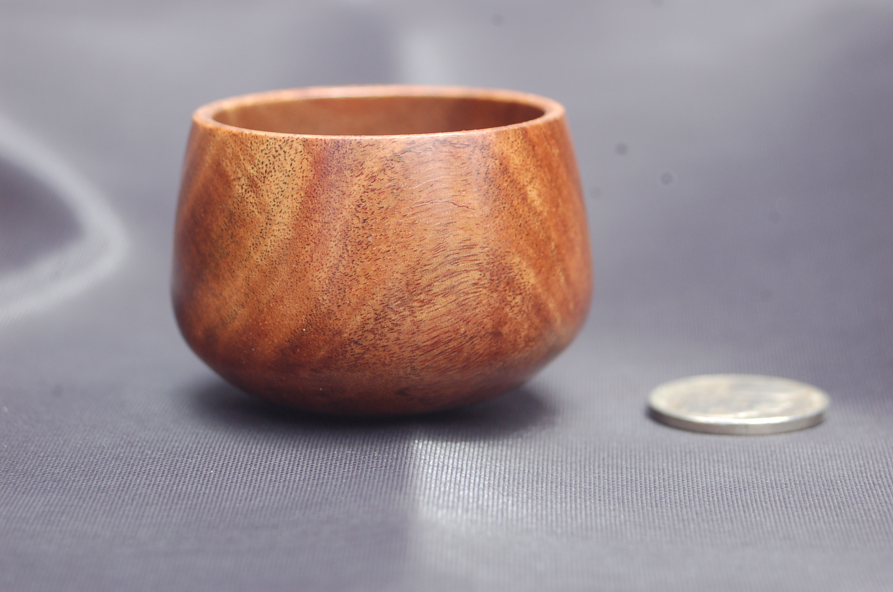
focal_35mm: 120
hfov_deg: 17.1
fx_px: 2972
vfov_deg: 11.4
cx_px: 446
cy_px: 296
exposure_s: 1/125
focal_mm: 80
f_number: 8
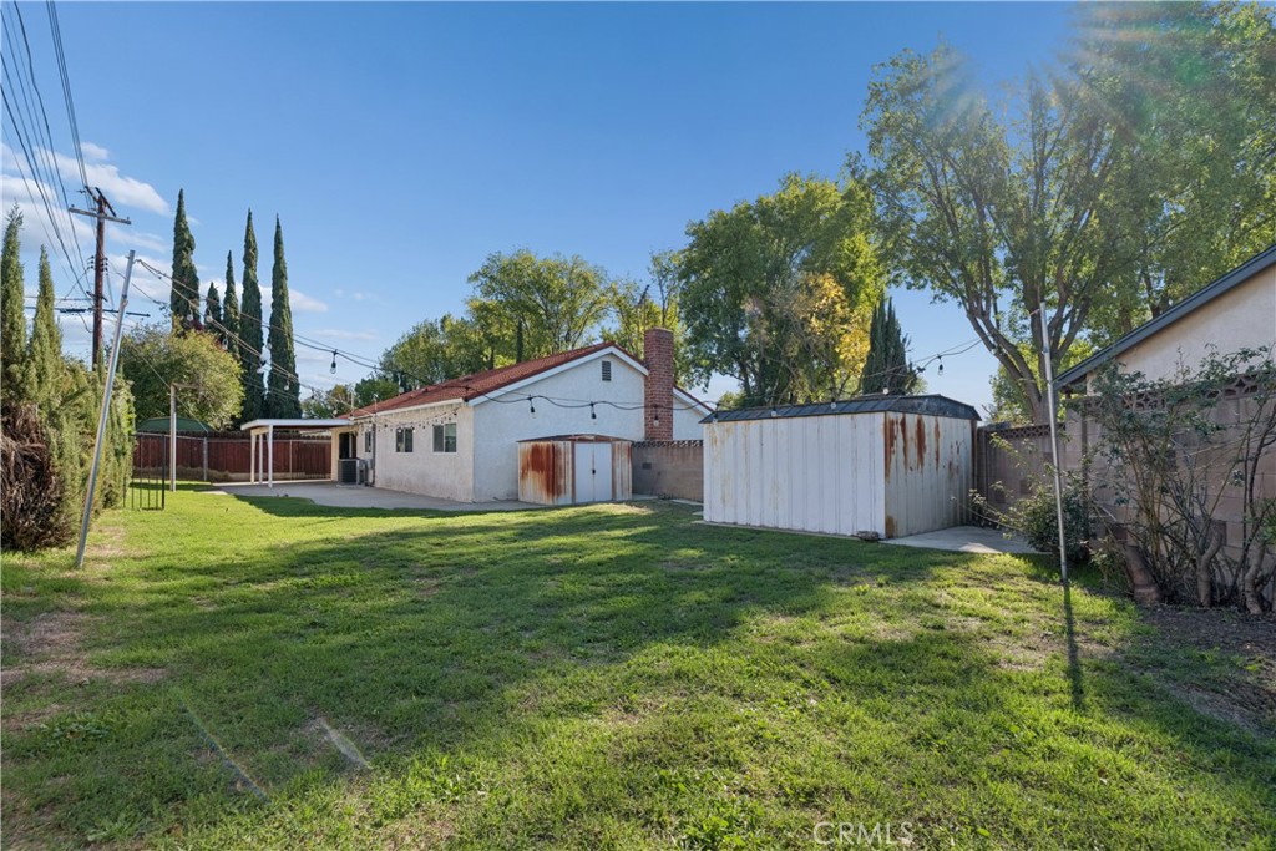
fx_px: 567
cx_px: 638
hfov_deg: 96.7
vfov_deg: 73.8
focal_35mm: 16
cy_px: 426
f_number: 8
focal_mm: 16
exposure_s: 1/250
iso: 200
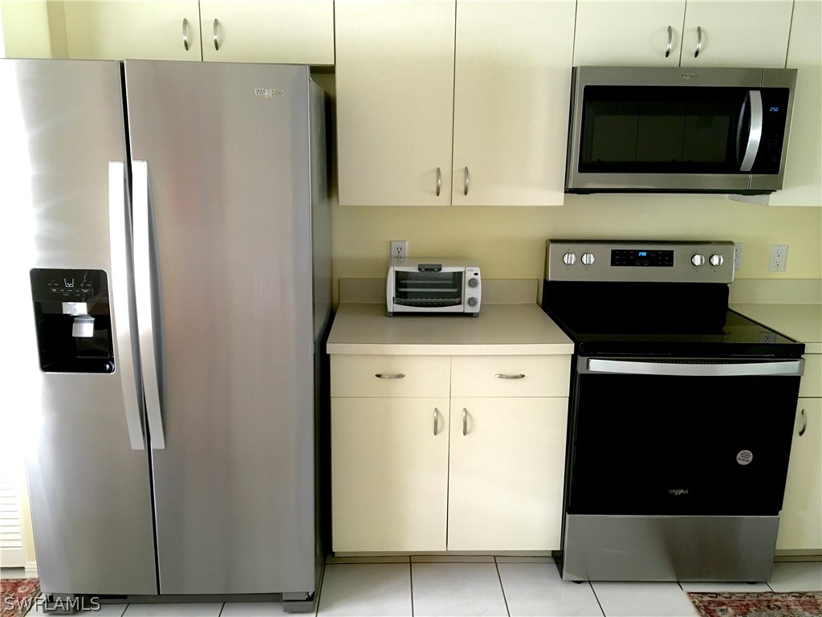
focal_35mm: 29
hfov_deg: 61.7
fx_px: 689
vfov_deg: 48.2
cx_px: 411
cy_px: 308
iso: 100
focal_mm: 4.15
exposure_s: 1/30
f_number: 2.2
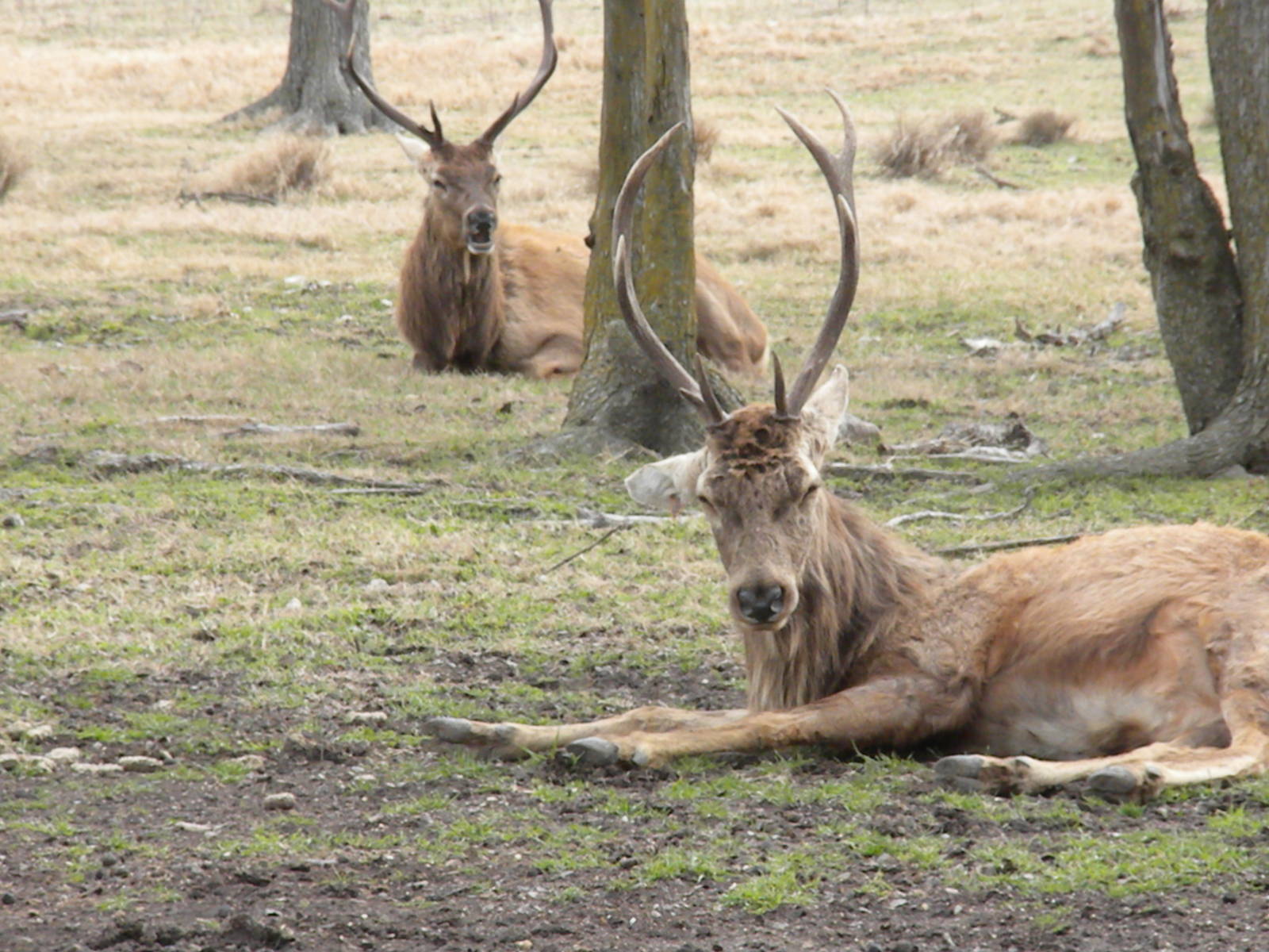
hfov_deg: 7.6
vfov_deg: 5.7
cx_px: 634
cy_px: 476
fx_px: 9531
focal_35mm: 260
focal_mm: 46.2
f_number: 14
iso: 640
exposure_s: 1/73.6
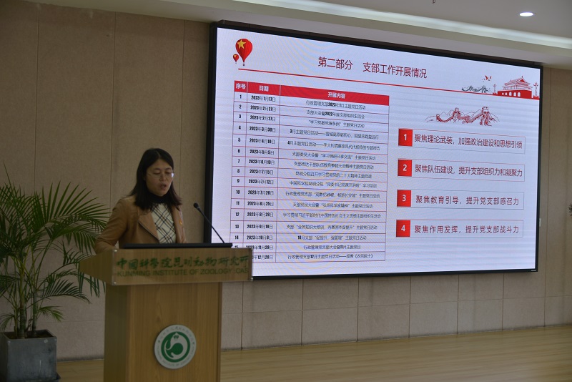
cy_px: 191
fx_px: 763
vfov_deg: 28.1
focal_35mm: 48
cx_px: 286
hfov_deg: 41.1
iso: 100
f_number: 4
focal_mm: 48
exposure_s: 1/60
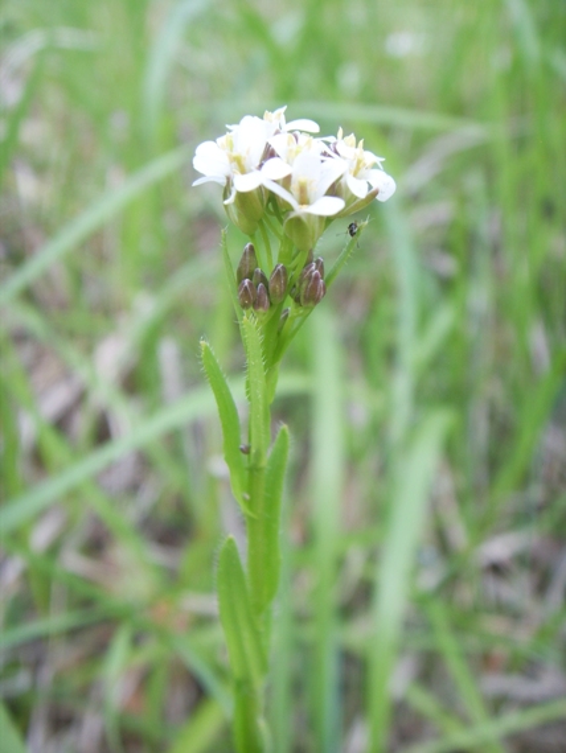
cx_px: 283
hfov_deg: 36.8
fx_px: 850
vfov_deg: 47.8
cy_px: 376
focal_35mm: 39
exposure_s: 1/125
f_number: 3.5
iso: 50
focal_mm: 6.6
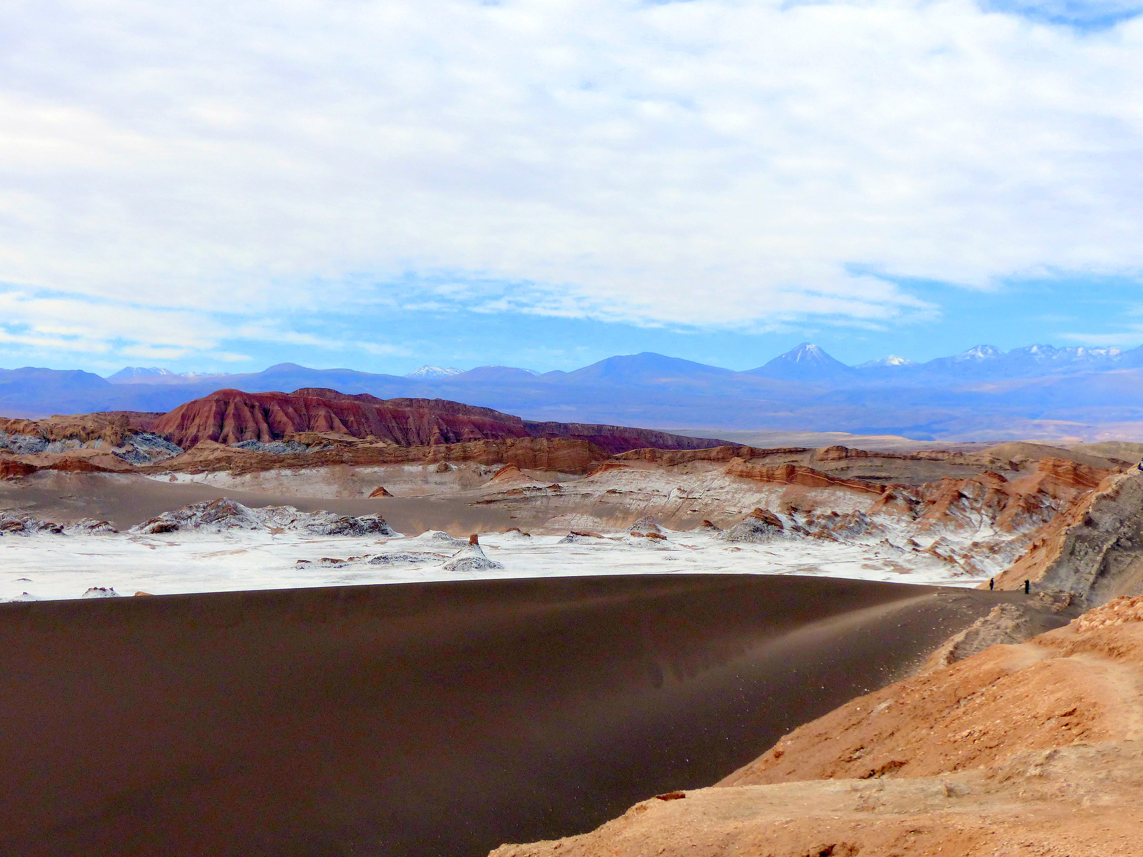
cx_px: 572
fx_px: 2179
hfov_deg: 29.4
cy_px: 428
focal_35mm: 66
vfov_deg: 22.3
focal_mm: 11.9
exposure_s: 1/1300
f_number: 4
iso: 100
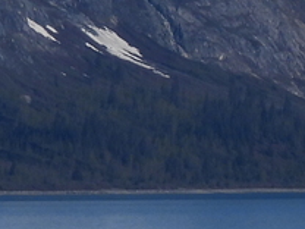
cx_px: 727
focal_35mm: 1351
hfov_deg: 1.5
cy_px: -200
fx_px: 11904
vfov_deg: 1.1
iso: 100
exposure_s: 1/1600
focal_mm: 39.3
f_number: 4.5
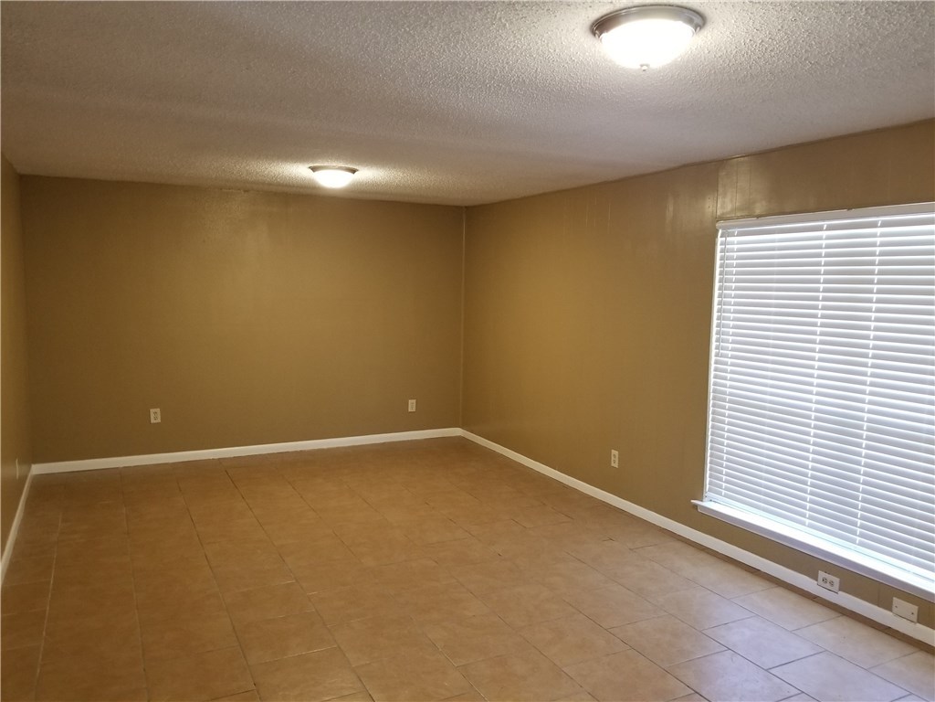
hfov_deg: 67.3
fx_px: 702
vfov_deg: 53.1
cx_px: 468
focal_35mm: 26
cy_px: 351
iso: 160
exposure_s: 1/30
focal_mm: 4.3
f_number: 1.7
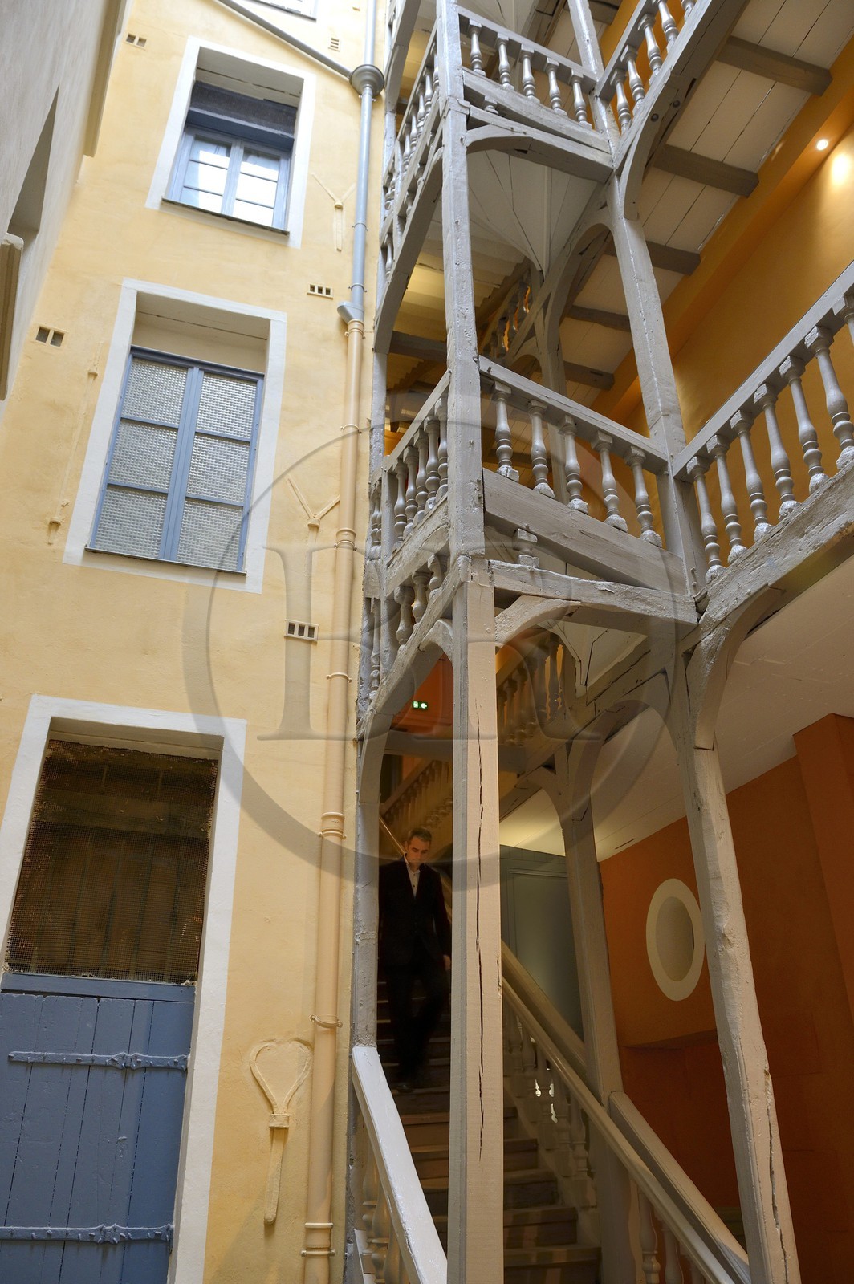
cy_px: 642
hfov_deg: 49.5
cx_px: 427
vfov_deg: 69.4
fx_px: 927
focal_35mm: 26
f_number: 5.6
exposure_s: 1/50
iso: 1600
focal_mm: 26
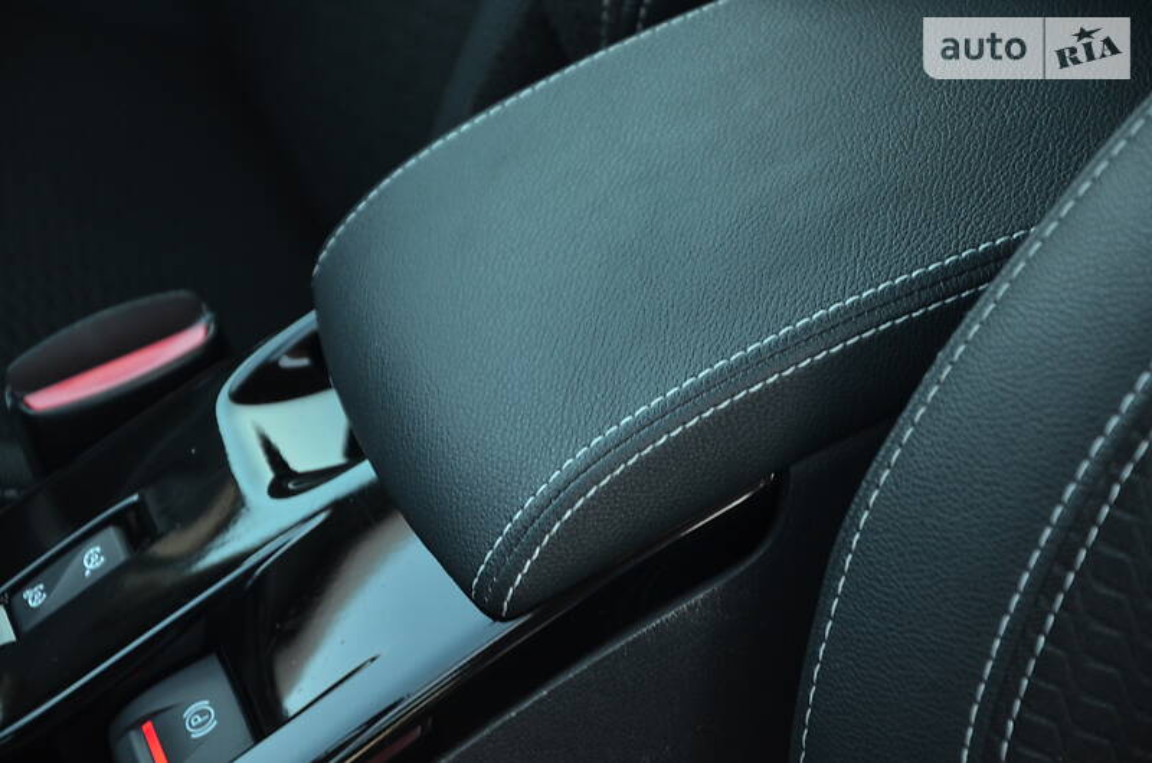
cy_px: 382
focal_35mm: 138
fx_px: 4407
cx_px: 576
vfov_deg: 9.9
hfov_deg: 14.9
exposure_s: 1/30
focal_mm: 92
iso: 900
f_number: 5.6
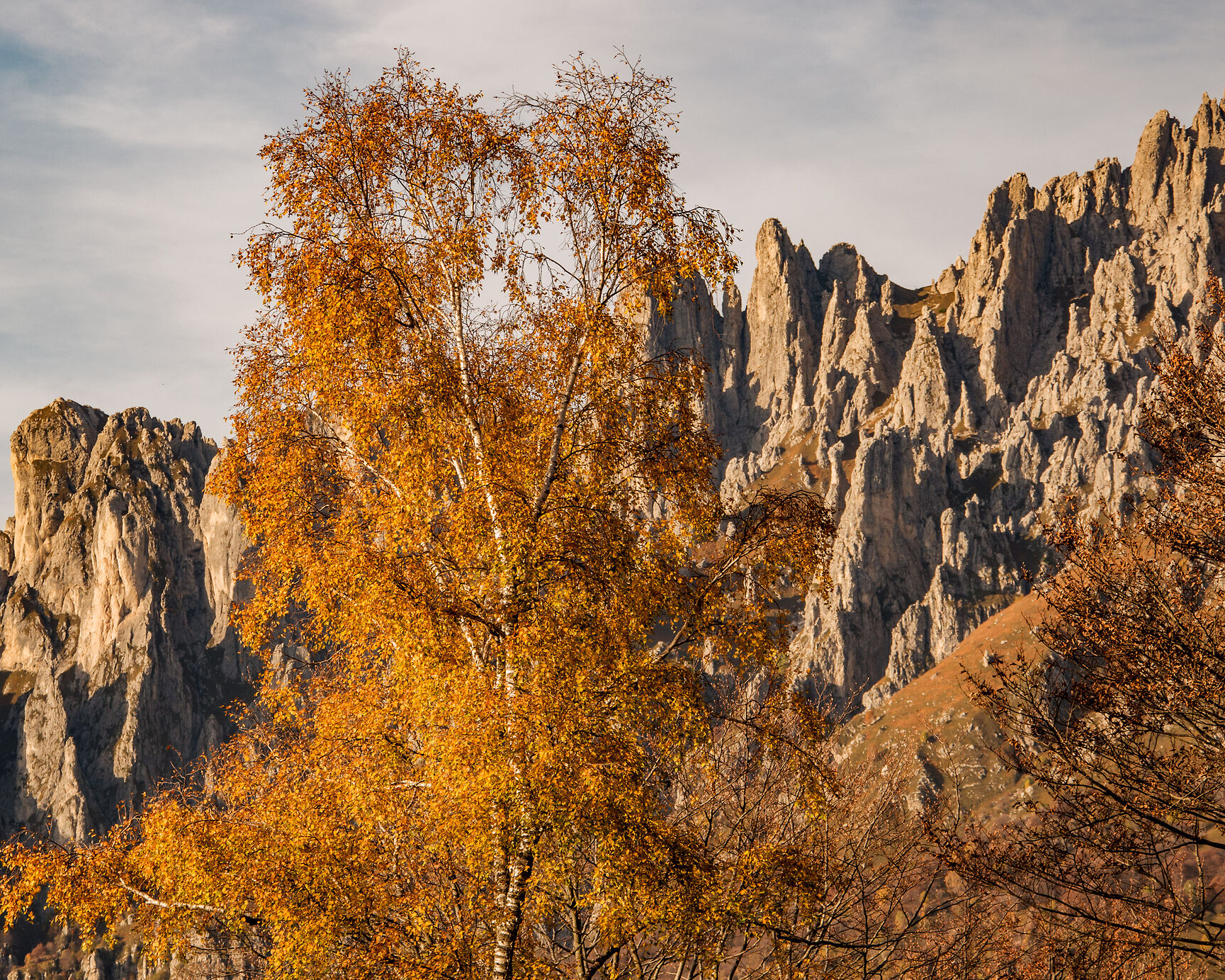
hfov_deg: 14.9
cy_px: 528
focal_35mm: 129
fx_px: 4677
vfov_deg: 12.0
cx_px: 426
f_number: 8
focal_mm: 66
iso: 200
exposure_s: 1/200
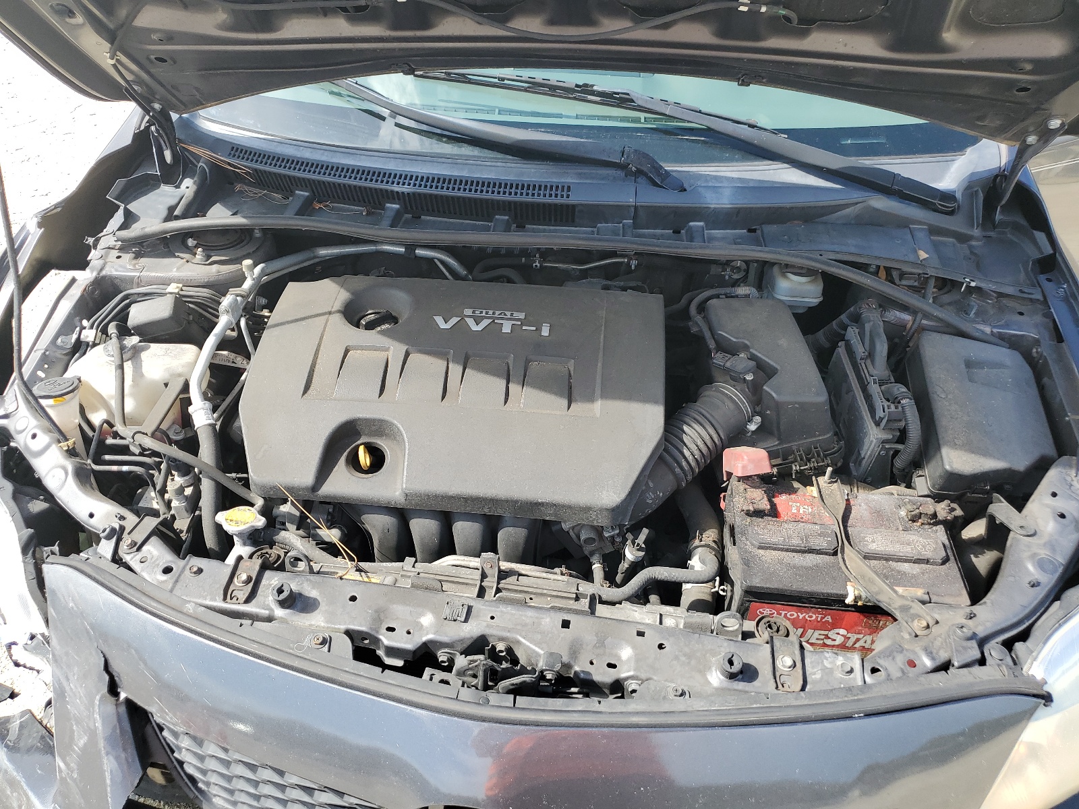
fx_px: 810
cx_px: 540
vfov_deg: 53.1
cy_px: 404
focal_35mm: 26
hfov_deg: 67.3
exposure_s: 1/833
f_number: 1.5
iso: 50
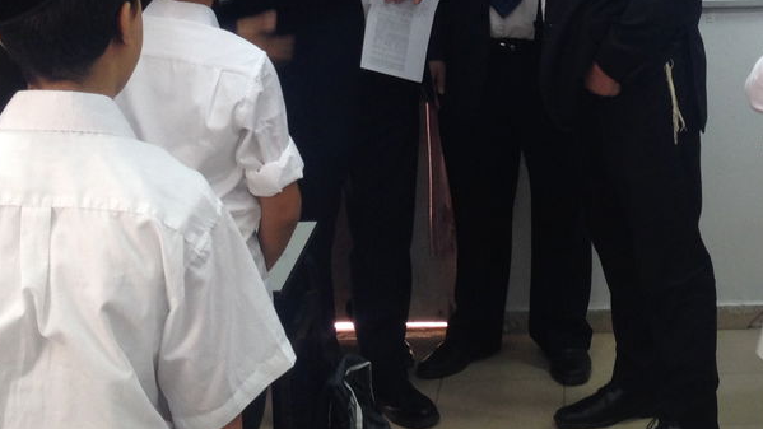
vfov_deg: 13.9
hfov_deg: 24.9
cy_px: -112
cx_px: 608
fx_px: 1700
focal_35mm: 84
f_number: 2.4
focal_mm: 4.12
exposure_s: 1/30
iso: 50
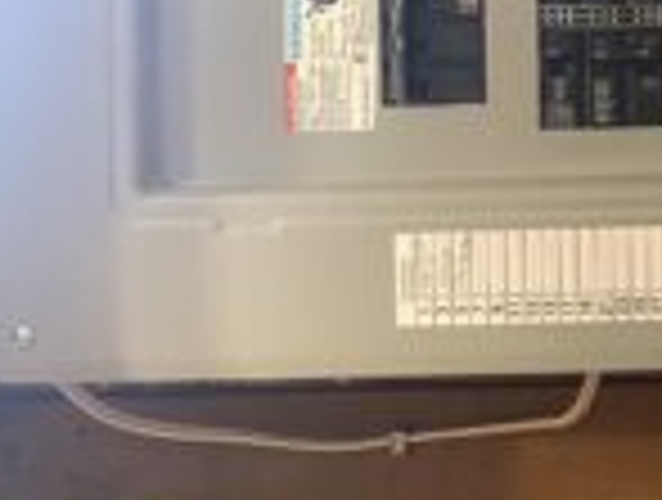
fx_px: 1265
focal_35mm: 66
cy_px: 47
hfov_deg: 26.4
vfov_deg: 21.8
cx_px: 770
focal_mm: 4.25
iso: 640
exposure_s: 1/30
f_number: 1.8
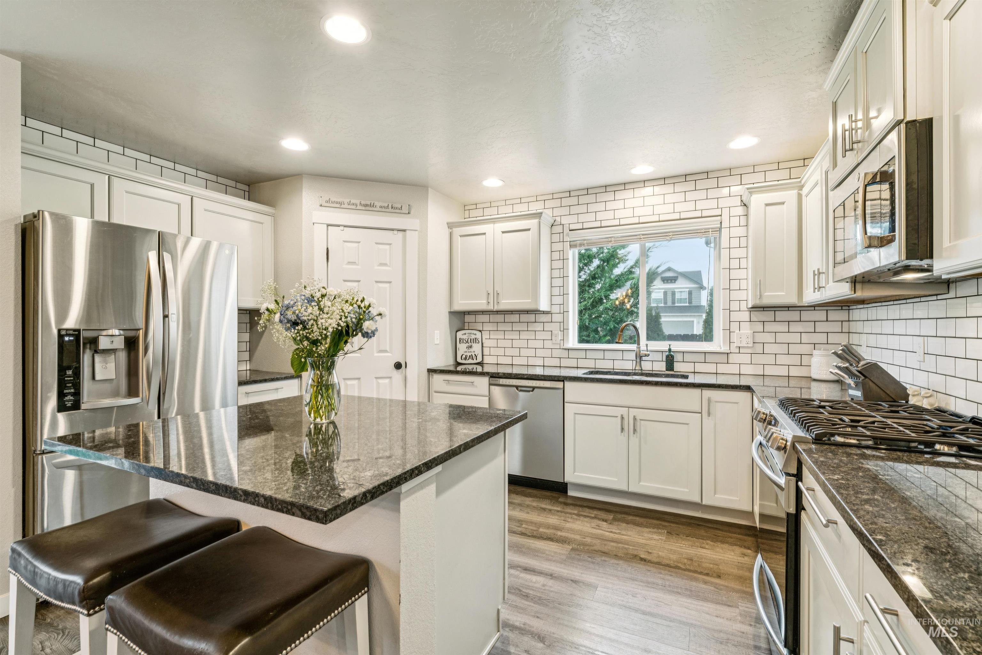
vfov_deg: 73.7
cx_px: 491
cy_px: 328
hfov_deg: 96.7
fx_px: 436
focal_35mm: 16
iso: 400
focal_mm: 16
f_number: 13
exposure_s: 1/5
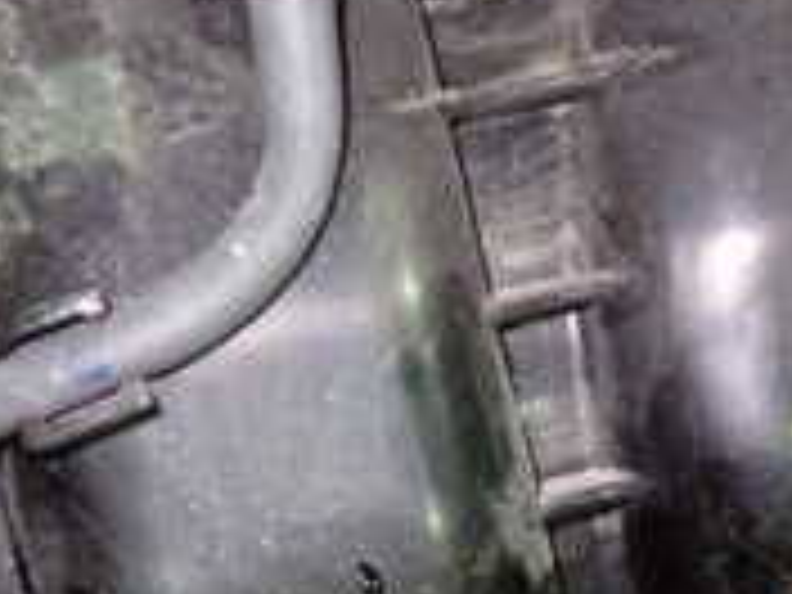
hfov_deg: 18.5
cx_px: 891
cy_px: 837
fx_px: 2334
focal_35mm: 102
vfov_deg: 13.8
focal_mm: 5.4
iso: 800
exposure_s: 1/20
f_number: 2.3
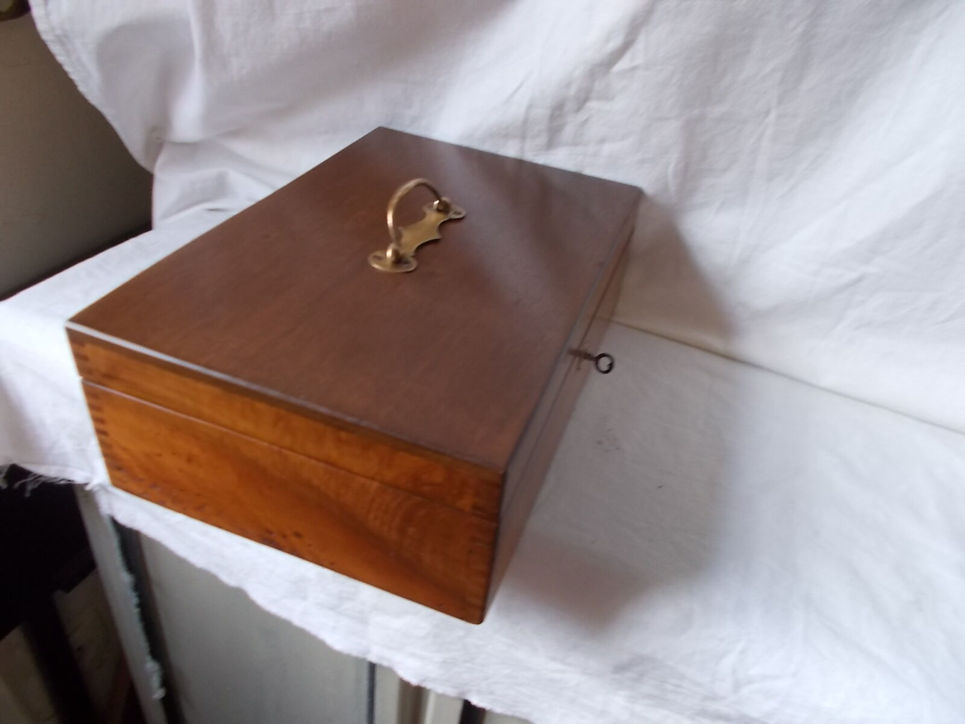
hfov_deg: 67.3
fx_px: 725
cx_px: 482
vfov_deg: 53.1
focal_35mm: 26
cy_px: 362
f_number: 3.2
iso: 200
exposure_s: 1/25
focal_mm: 4.6
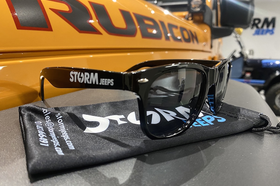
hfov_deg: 65.5
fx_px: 218
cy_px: 107
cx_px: 140
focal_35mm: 28
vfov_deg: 46.2
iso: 500
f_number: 1.8
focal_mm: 4.25
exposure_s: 1/33
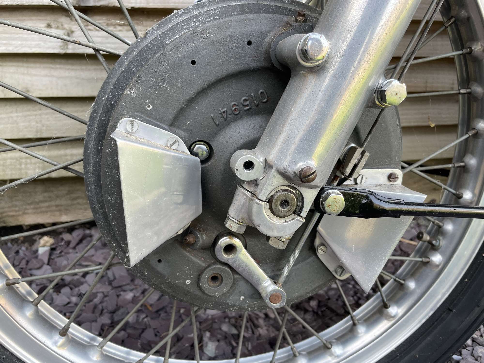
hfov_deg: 67.3
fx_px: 364
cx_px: 242
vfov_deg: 53.1
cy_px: 182
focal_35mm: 26
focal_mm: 4.2
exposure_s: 1/121
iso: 32
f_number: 1.6
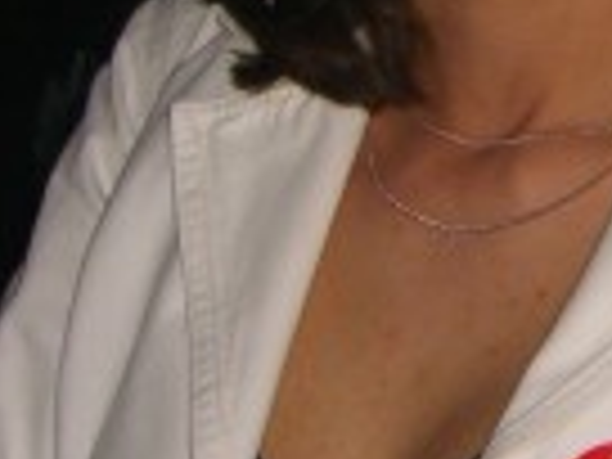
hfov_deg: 11.3
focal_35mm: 168
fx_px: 2970
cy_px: -94
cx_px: 909
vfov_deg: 8.7
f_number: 2.8
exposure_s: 1/60
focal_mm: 7.9
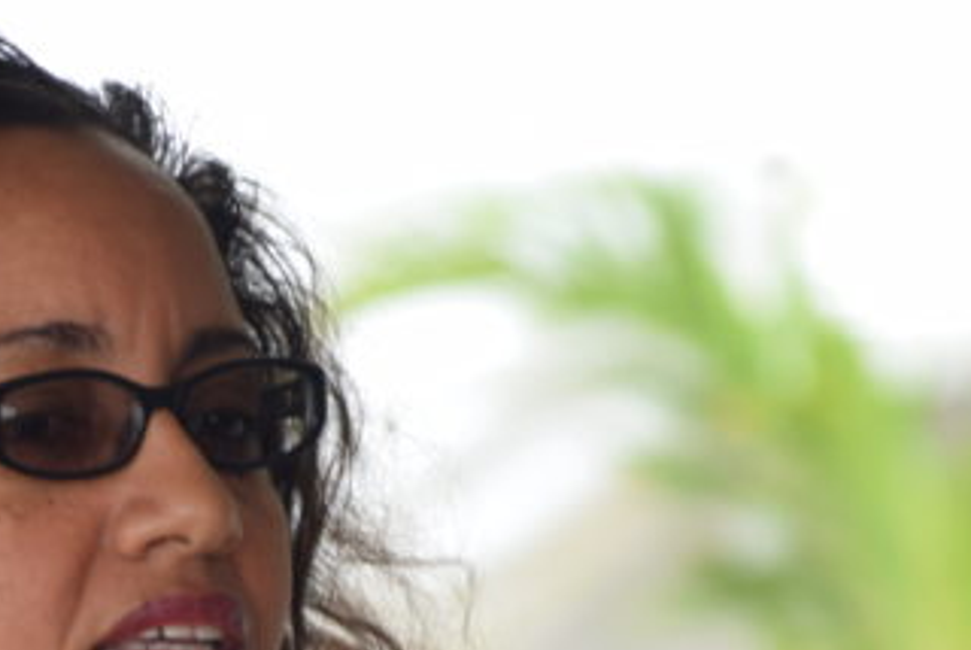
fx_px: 16187
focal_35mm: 600
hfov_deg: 3.4
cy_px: 1007
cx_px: 194
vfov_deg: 2.3
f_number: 5.6
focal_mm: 125
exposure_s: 1/160
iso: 200
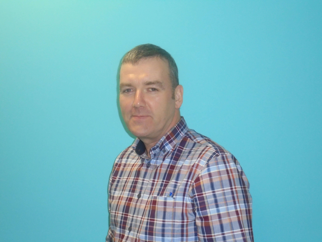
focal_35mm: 43
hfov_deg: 43.9
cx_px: 161
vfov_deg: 33.6
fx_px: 400
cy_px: 121
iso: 400
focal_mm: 7.8
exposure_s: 1/50
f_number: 4.5
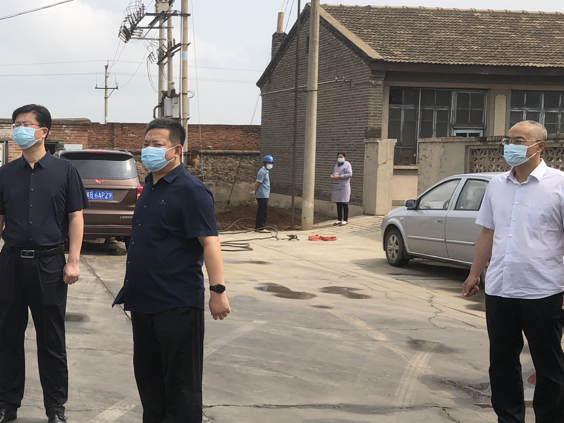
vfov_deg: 28.0
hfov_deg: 35.0
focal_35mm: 52
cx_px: 74
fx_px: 847
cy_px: 215
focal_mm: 4
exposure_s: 1/2667
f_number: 1.8
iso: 20
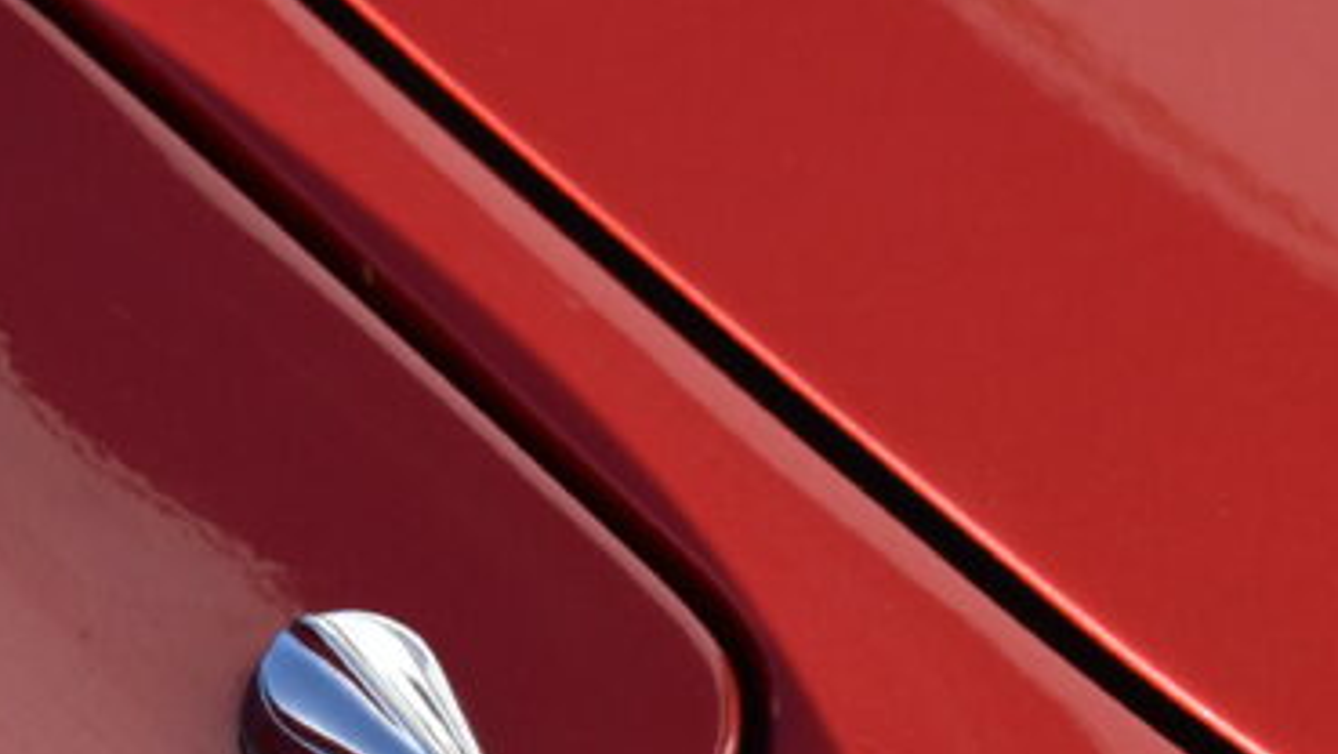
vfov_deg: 4.9
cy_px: 1392
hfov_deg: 8.8
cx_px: 537
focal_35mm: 245
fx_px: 8697
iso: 250
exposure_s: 1/400
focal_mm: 50
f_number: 10
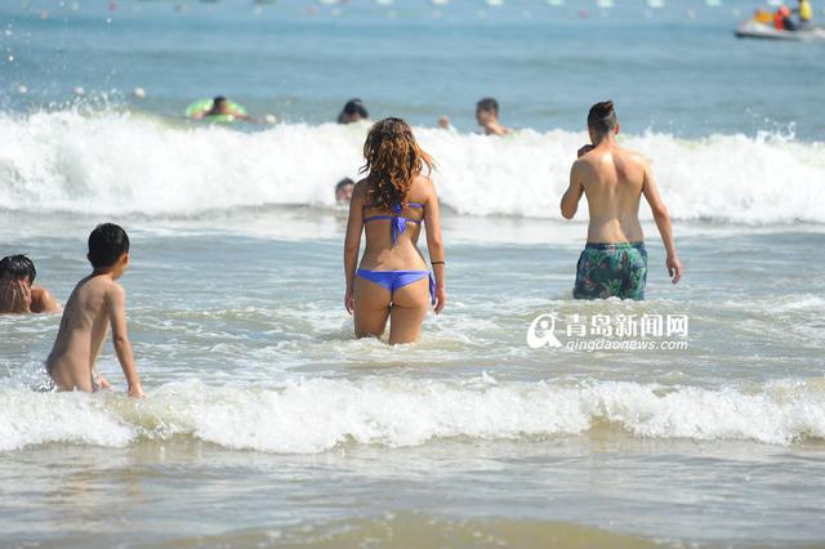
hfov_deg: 6.9
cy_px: 274
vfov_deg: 4.6
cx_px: 412
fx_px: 6871
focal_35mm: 300
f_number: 5.6
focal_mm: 300
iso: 200
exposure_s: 1/800
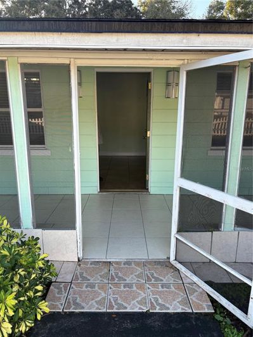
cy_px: 168
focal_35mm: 26
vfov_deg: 67.3
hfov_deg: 53.1
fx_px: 253
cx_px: 126
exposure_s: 1/331
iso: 50
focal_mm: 5.96
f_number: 1.6
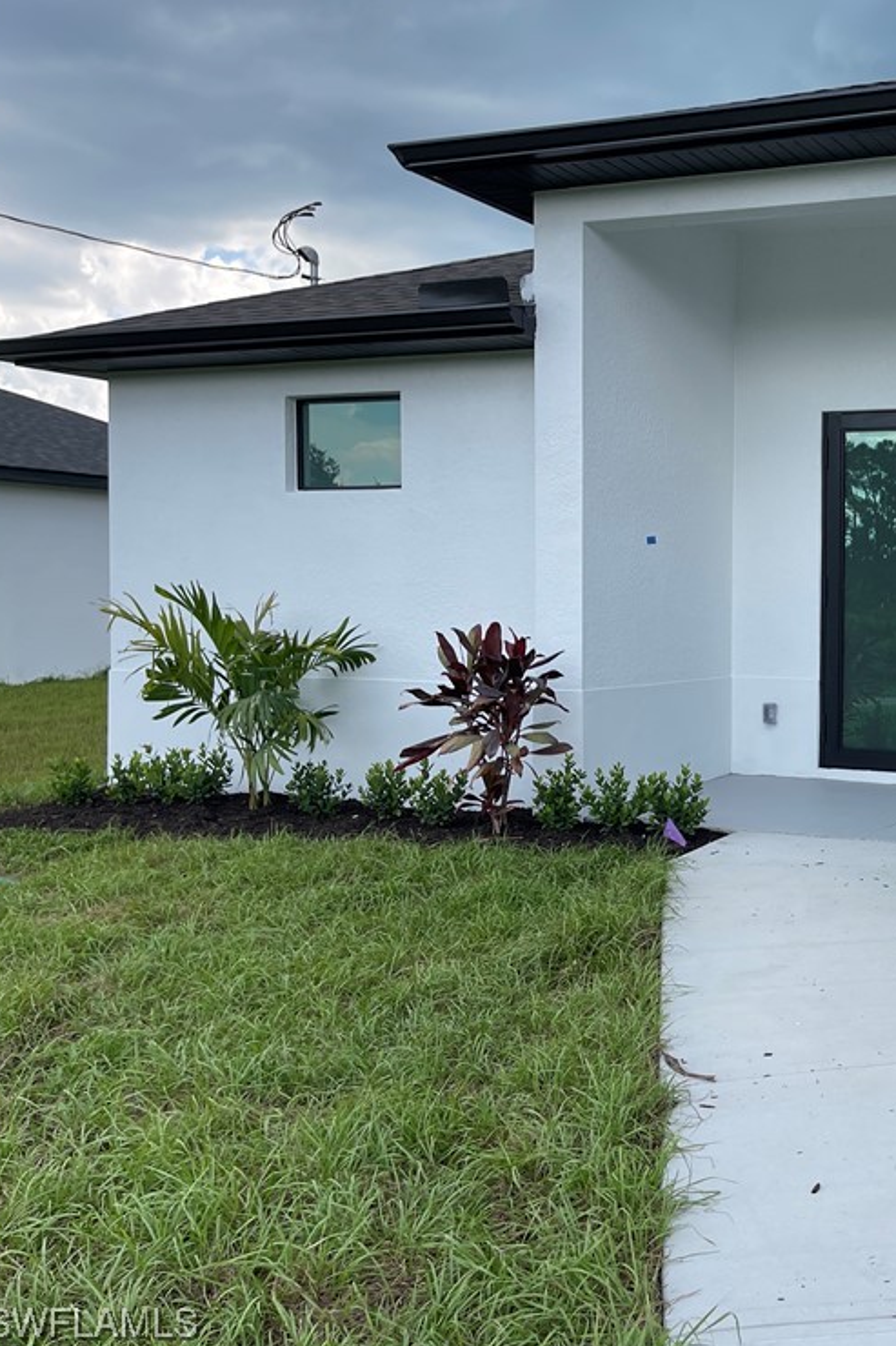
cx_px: 907
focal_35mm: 36
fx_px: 1345
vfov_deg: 53.1
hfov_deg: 33.5
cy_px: 666
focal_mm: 5.1
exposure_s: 1/938
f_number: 1.6
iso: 32
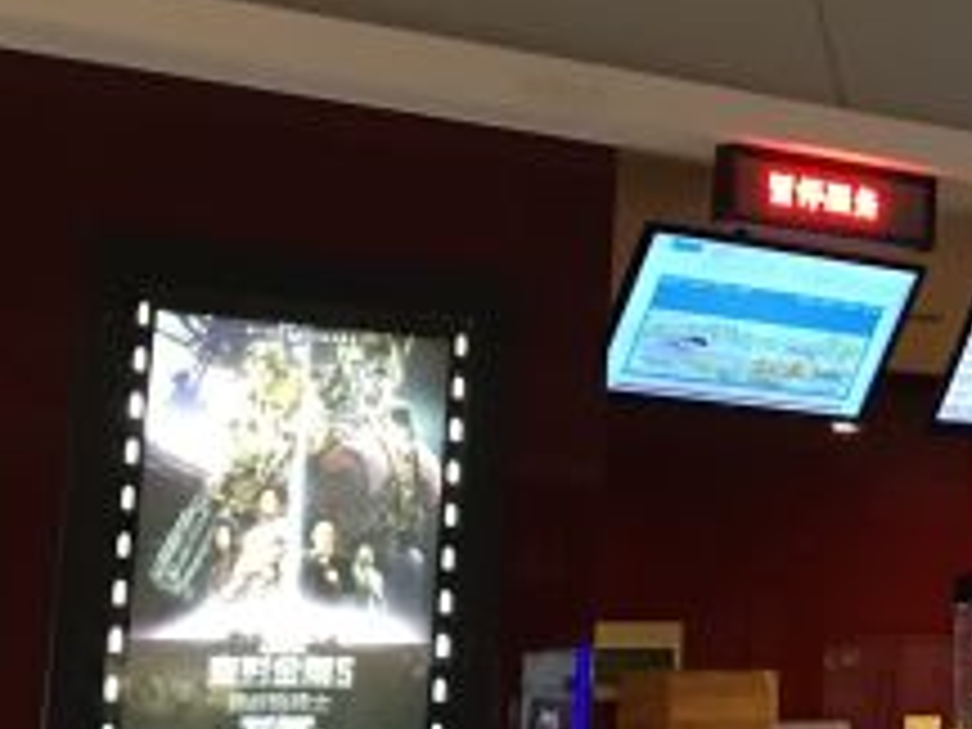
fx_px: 2639
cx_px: 1426
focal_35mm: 94
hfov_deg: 18.6
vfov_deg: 15.7
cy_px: 196
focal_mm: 4.15
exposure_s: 1/10
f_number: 2.2
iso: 100
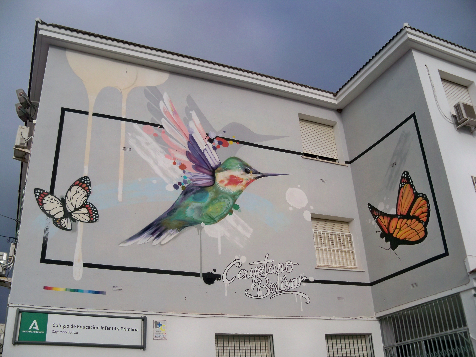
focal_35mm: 35
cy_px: 178
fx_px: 481
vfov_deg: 40.7
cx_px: 238
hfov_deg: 52.6
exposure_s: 1/500
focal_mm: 6.2
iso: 80
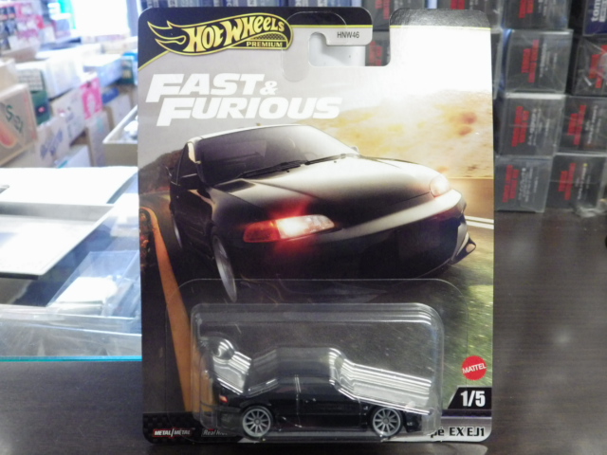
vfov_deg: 41.8
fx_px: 596
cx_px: 304
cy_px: 228
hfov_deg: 54.0
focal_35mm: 34
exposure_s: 1/50
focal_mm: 6.2
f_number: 3.4
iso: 800
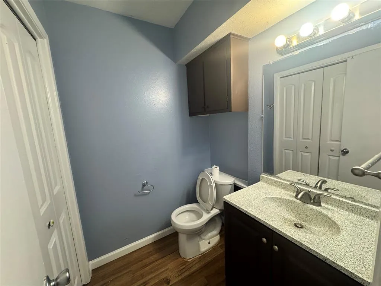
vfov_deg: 85.7
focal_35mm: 14
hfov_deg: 102.1
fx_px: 154
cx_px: 190
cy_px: 143
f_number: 2.2
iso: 250
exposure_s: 1/120
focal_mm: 2.22
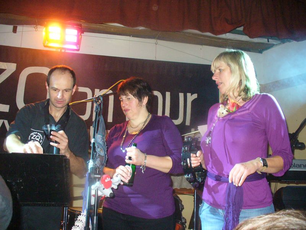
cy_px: 115
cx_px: 153
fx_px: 327
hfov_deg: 50.1
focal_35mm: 37
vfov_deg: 38.7
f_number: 2.8
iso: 400
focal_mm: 6.1
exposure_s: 1/60
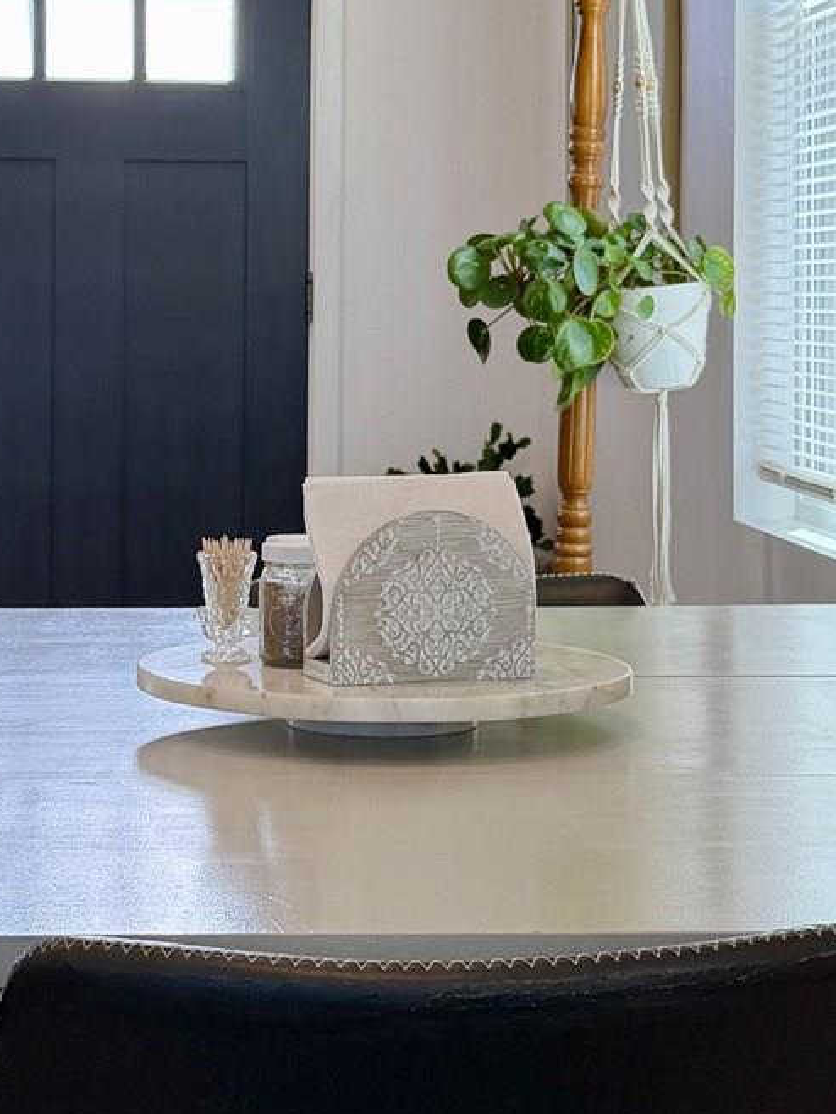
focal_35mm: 84
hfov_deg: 17.6
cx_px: 327
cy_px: 310
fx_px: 2703
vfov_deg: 23.1
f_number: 1.78
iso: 80
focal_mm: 6.76
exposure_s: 1/215
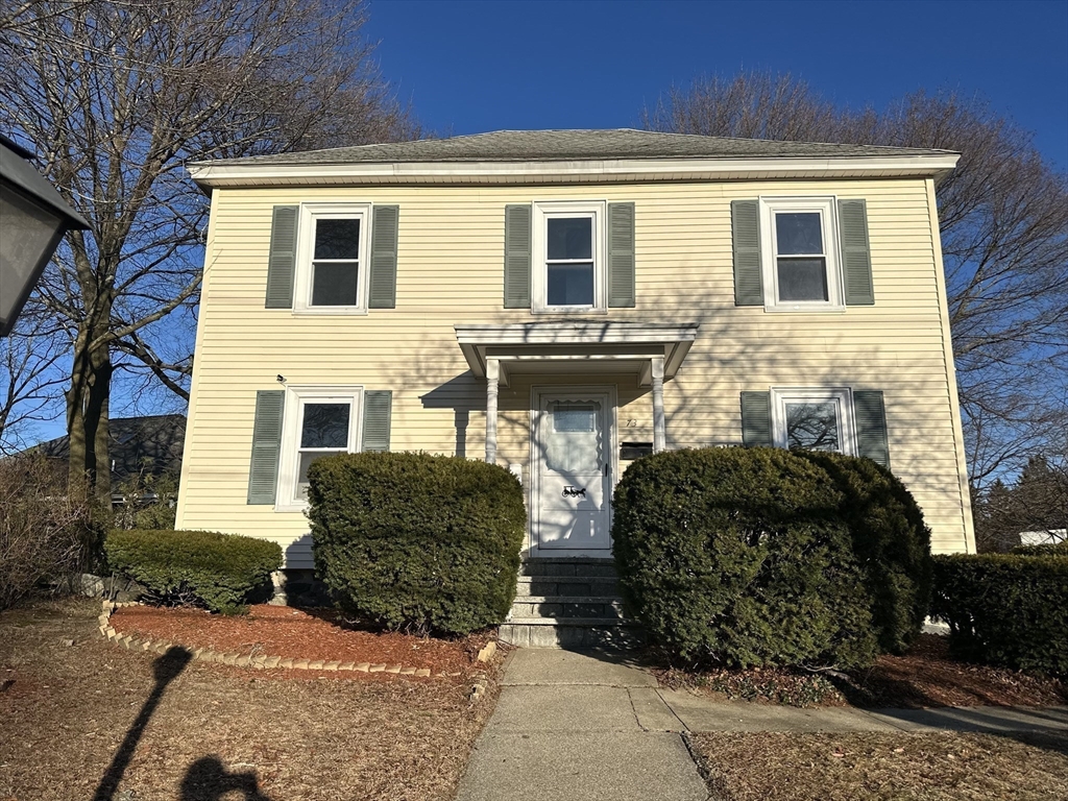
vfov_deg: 56.8
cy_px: 400
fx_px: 740
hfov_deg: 71.6
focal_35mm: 24
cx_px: 534
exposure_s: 1/7042
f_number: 1.78
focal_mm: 6.86
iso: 80
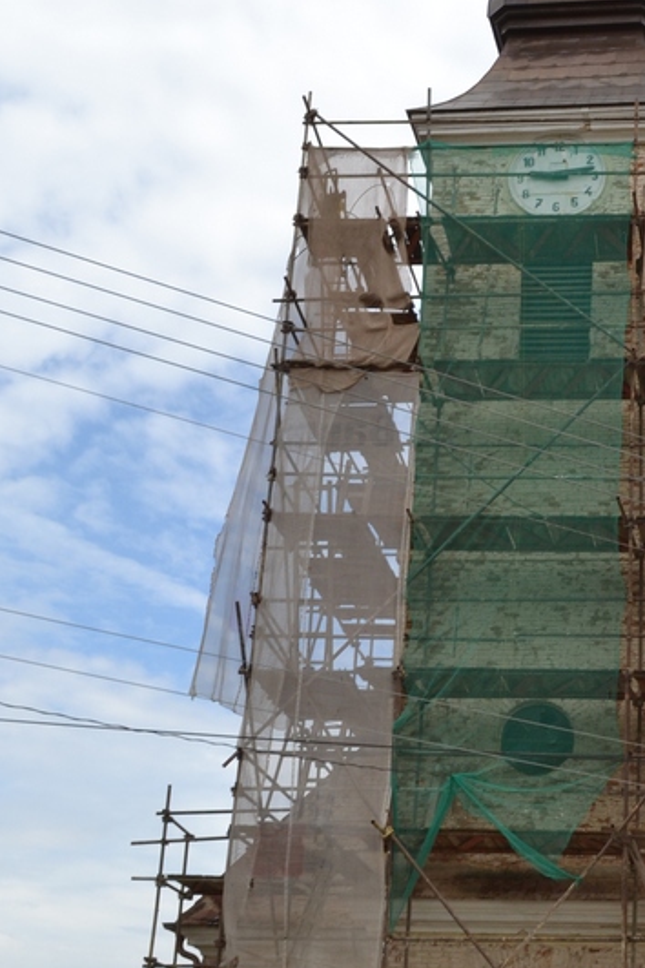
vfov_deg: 32.9
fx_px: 1639
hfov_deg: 21.8
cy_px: 532
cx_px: 568
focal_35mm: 61
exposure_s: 1/250
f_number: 10
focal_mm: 18
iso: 200
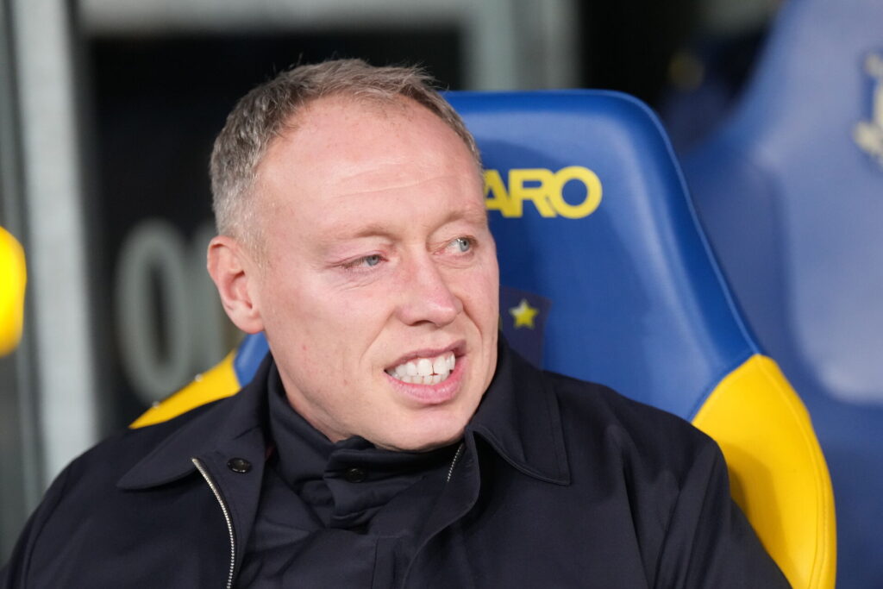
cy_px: 294
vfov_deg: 9.3
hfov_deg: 13.9
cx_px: 442
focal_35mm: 148
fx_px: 3630
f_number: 2.8
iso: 3200
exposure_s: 1/500
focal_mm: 148
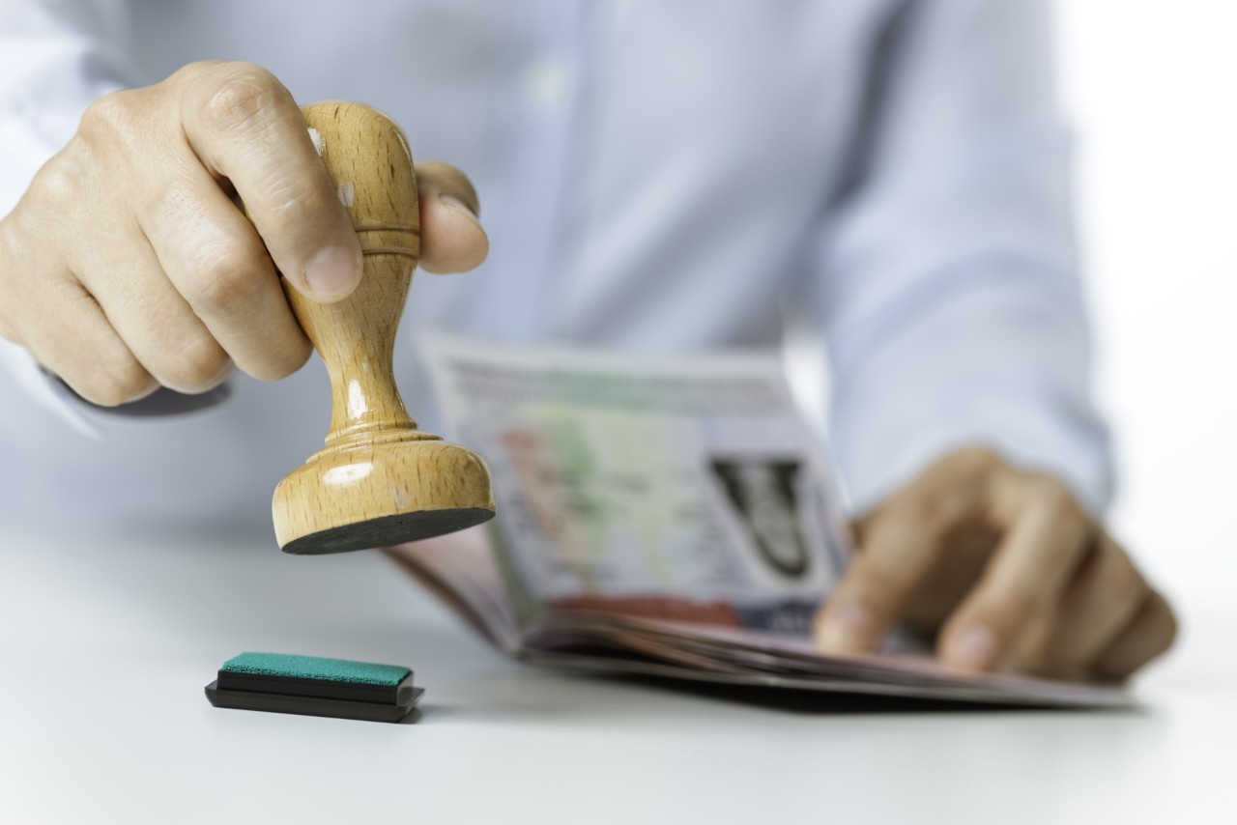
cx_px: 618
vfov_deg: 13.0
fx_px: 3609
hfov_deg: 19.5
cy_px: 412
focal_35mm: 105
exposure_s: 1/100
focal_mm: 105
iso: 100
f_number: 5.6
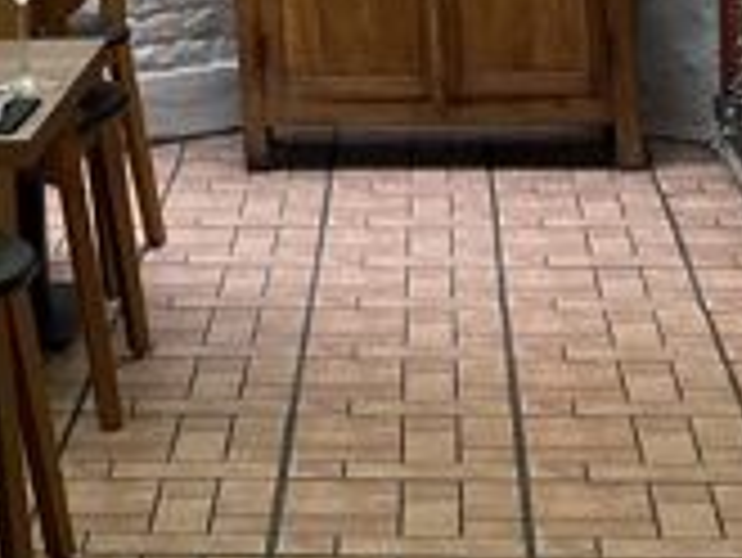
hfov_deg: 14.0
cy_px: -405
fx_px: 2917
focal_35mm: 136
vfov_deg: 10.4
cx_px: -171
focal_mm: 3.99
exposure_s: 1/50
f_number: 1.8
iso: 80
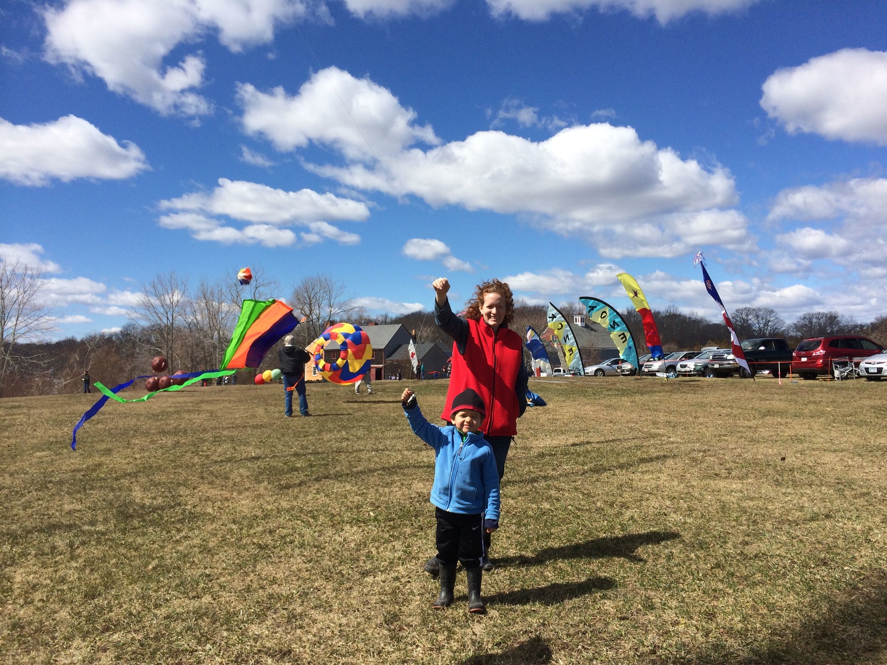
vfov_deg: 46.8
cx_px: 444
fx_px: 769
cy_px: 332
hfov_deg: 60.0
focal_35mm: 30
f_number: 2.2
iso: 32
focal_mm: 4.12
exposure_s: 1/3165
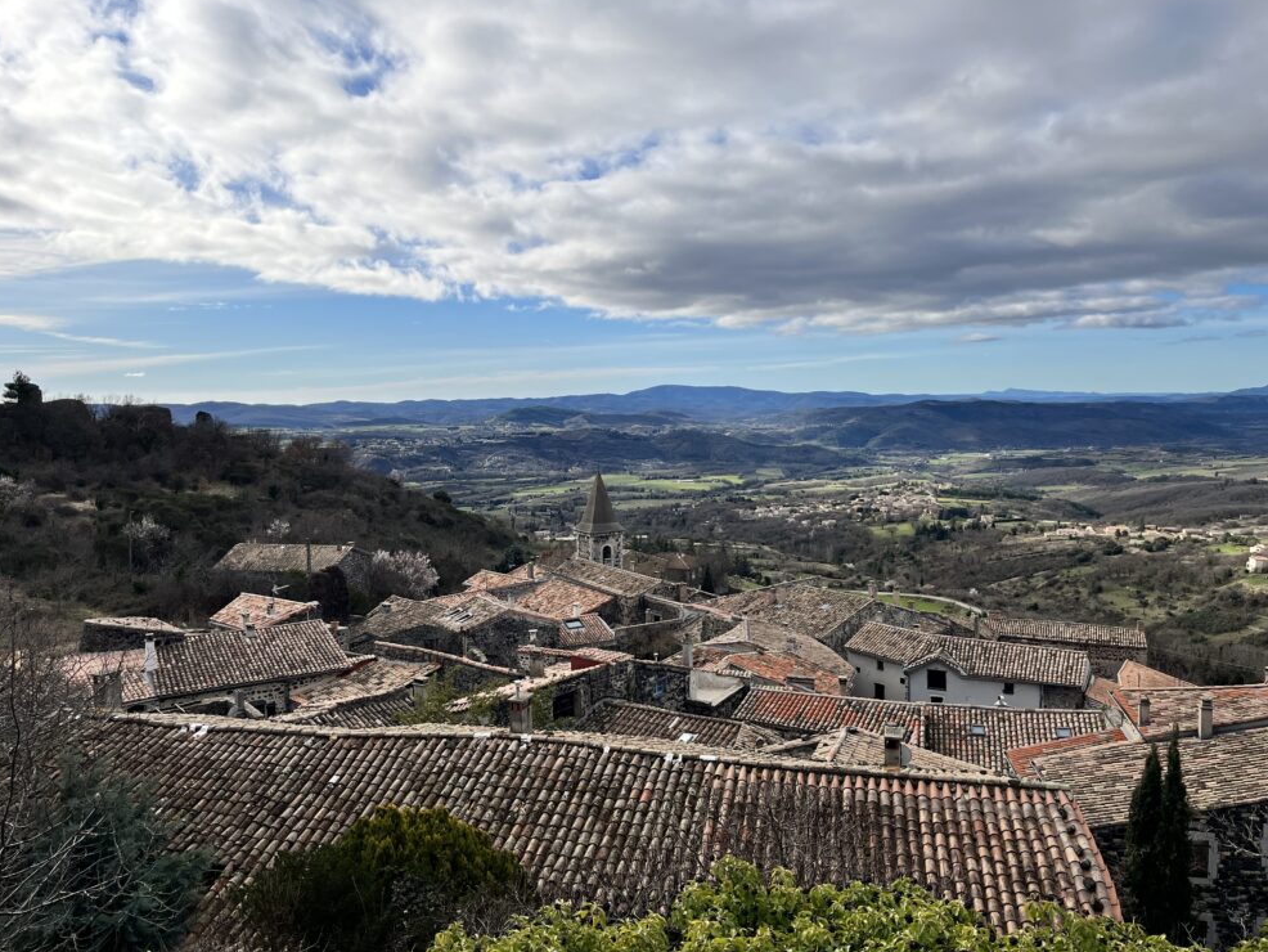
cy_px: 459
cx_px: 652
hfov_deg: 65.3
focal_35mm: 27
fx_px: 989
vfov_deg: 51.4
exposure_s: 1/5556
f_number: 1.6
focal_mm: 5.1
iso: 50
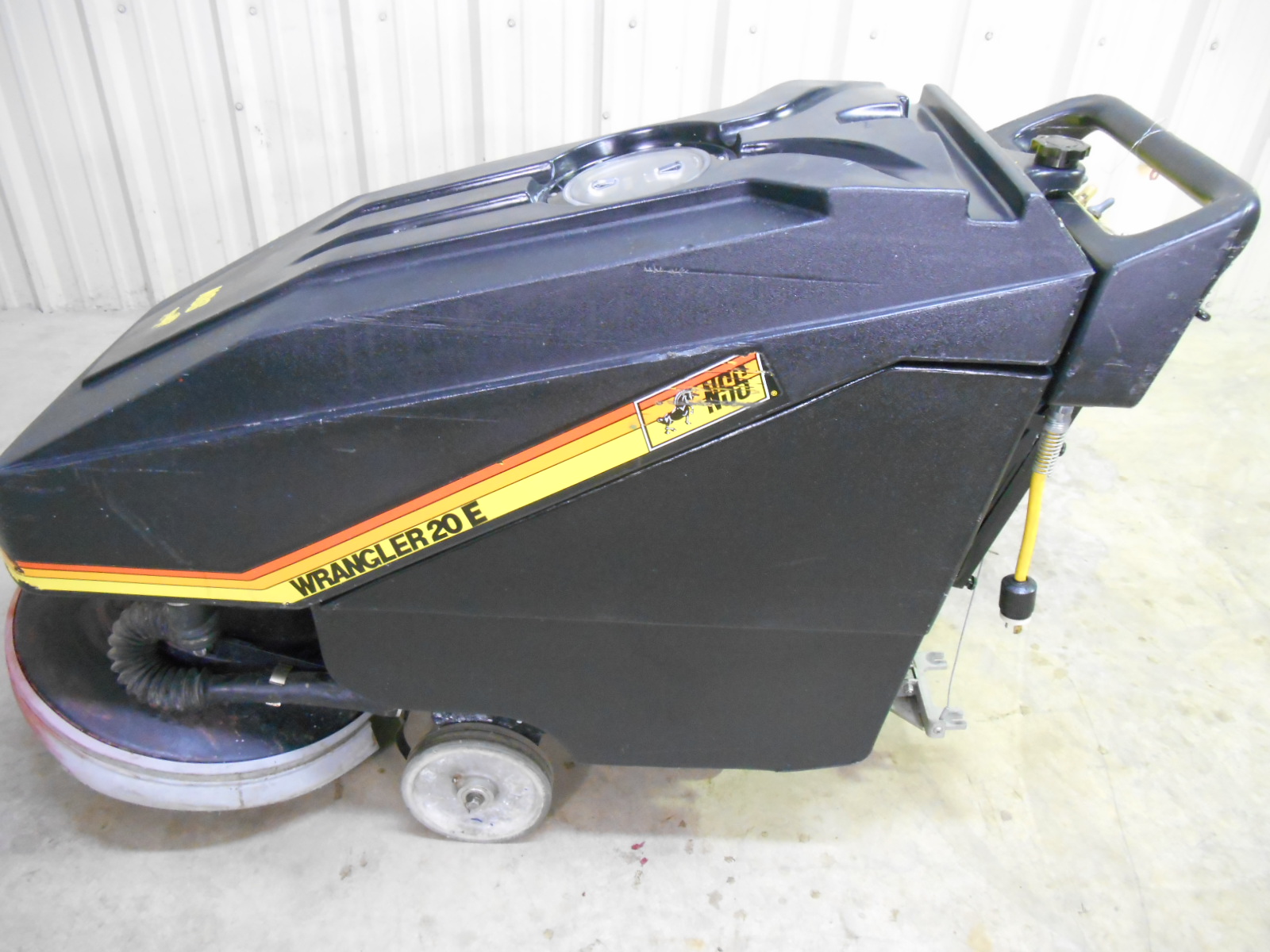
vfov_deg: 53.1
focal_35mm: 26
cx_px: 635
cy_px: 476
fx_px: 954
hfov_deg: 67.3
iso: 720
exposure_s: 1/8
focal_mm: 4.7
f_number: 3.4
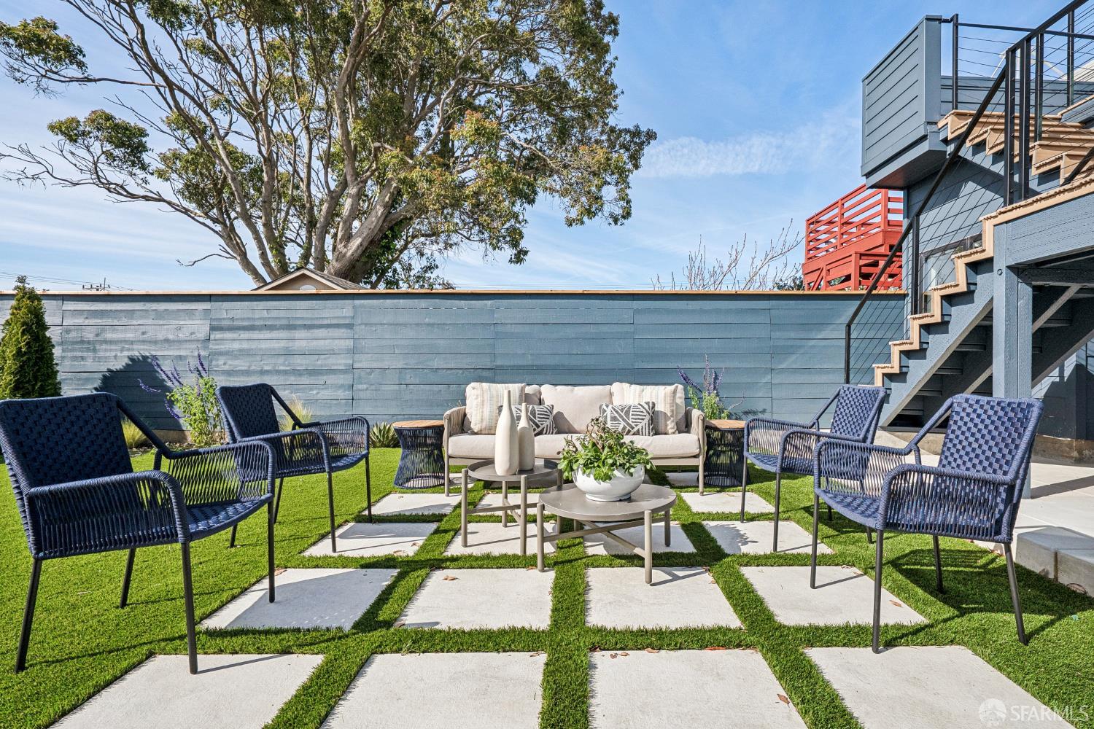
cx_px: 547
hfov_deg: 96.7
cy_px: 364
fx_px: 486
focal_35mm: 16
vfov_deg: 73.7
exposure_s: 1/1600
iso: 640
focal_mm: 16
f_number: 8
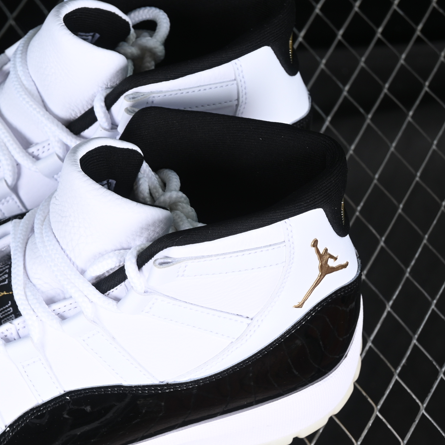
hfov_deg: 13.4
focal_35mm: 129
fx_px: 1876
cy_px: 239
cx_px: 45
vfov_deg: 13.5
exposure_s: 1/60
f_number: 6.3
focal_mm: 50
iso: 160
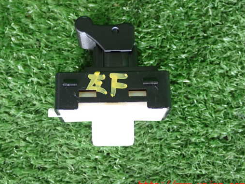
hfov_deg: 32.6
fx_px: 418
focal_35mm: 59
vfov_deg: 24.8
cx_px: 103
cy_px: 83
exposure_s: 1/40
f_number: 3.2
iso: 800
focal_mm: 9.01
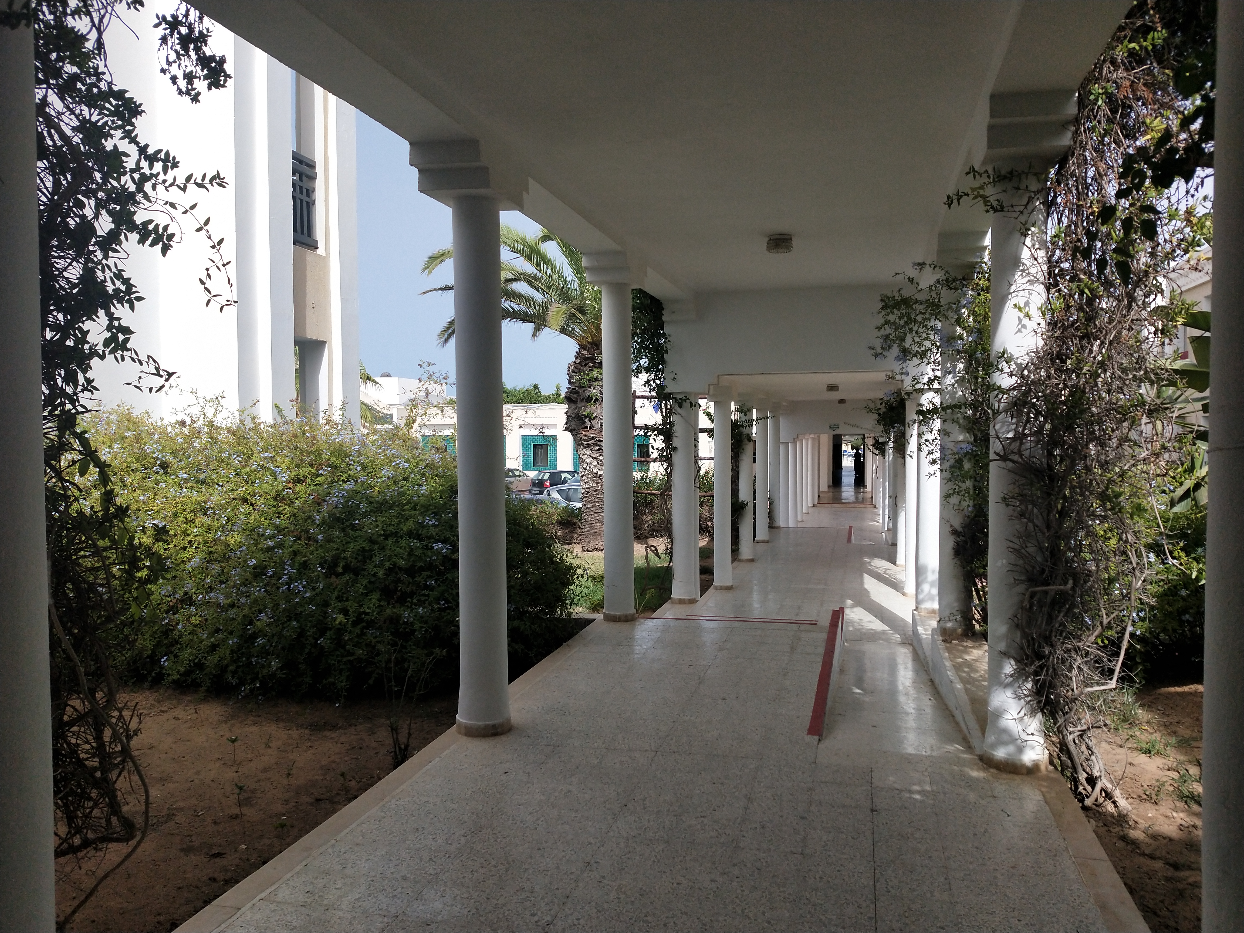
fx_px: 827
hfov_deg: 73.9
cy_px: 466
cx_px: 622
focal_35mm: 23
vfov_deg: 58.9
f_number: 1.7
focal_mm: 3.99
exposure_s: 1/2051
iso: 58
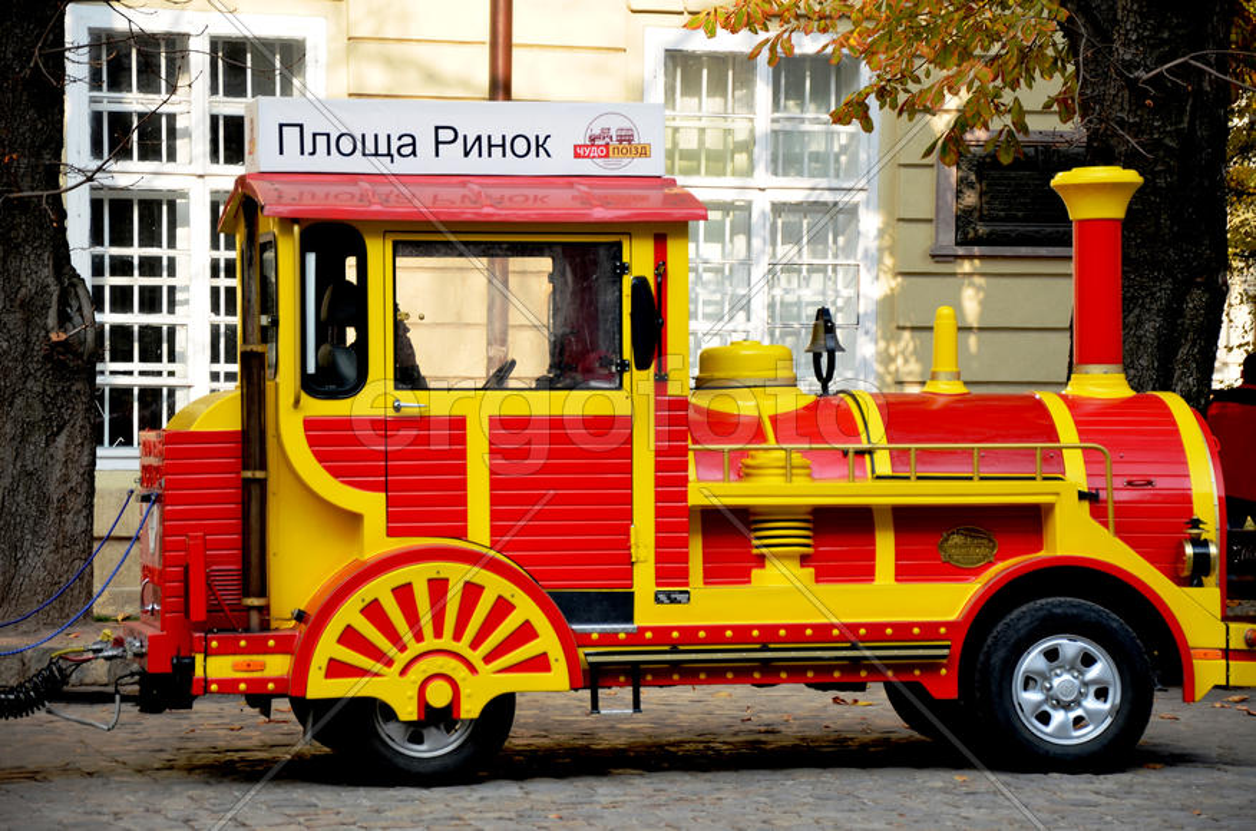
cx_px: 628
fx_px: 4700
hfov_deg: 15.2
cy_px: 416
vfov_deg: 10.1
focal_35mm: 135
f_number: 5.6
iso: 100
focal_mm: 90
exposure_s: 1/100
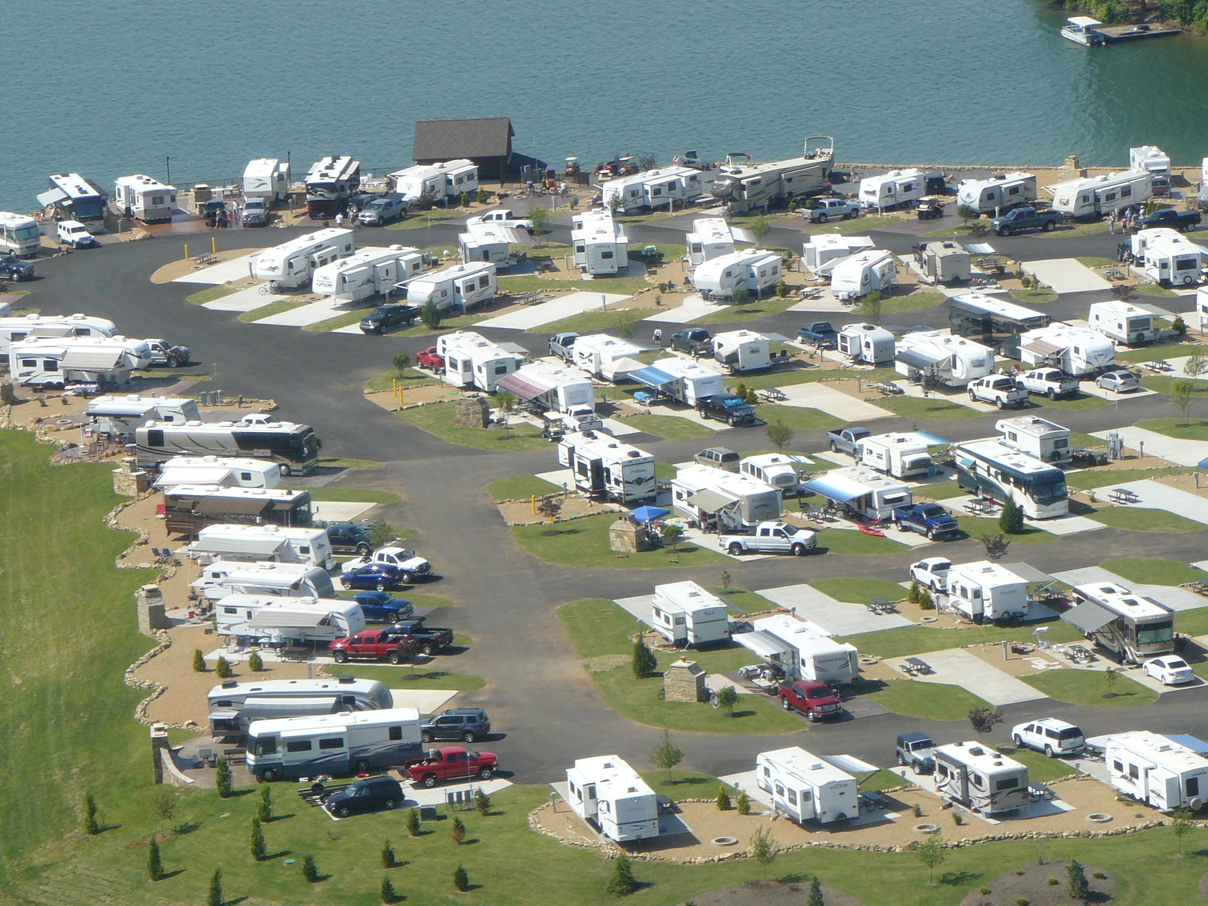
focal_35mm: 203
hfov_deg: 9.7
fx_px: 7085
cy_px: 569
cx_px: 588
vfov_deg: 7.3
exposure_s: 1/400
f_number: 5.6
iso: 100
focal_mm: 25.7
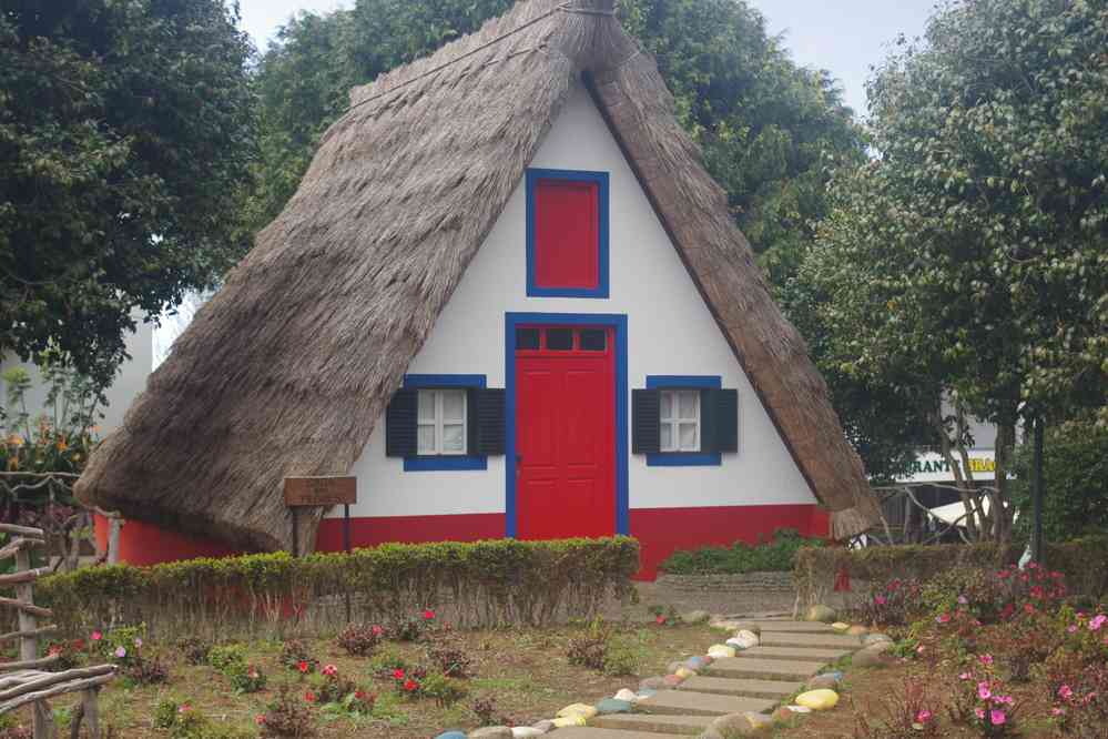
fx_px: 1847
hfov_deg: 33.4
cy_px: 370
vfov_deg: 22.6
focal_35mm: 60
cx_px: 554
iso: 400
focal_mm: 40
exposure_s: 1/80
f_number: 7.1
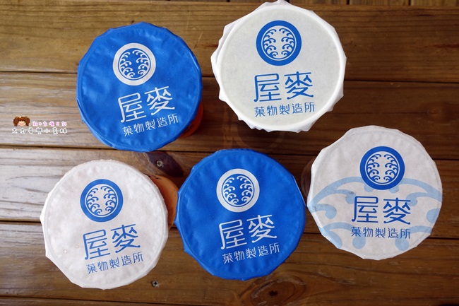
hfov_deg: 65.5
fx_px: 357
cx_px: 230
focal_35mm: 28
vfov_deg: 46.4
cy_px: 153
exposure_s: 1/50
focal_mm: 10.4
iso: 125
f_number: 4
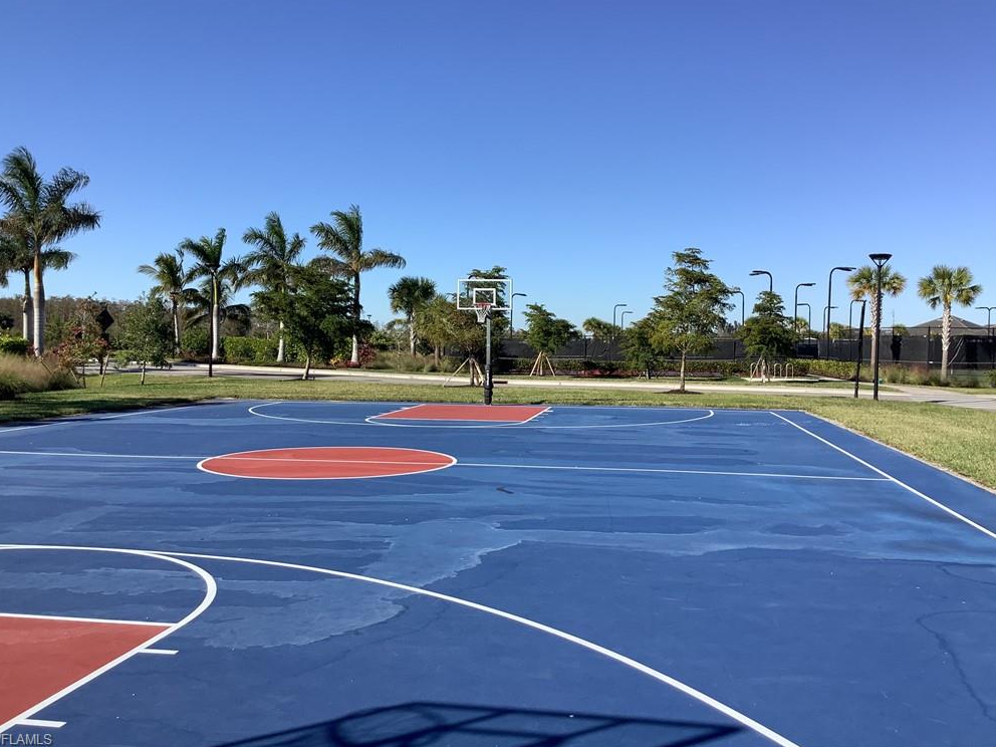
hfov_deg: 56.8
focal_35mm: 32
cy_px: 363
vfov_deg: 44.2
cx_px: 492
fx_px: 921
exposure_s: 1/1431
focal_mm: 3.3
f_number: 2.4
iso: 25
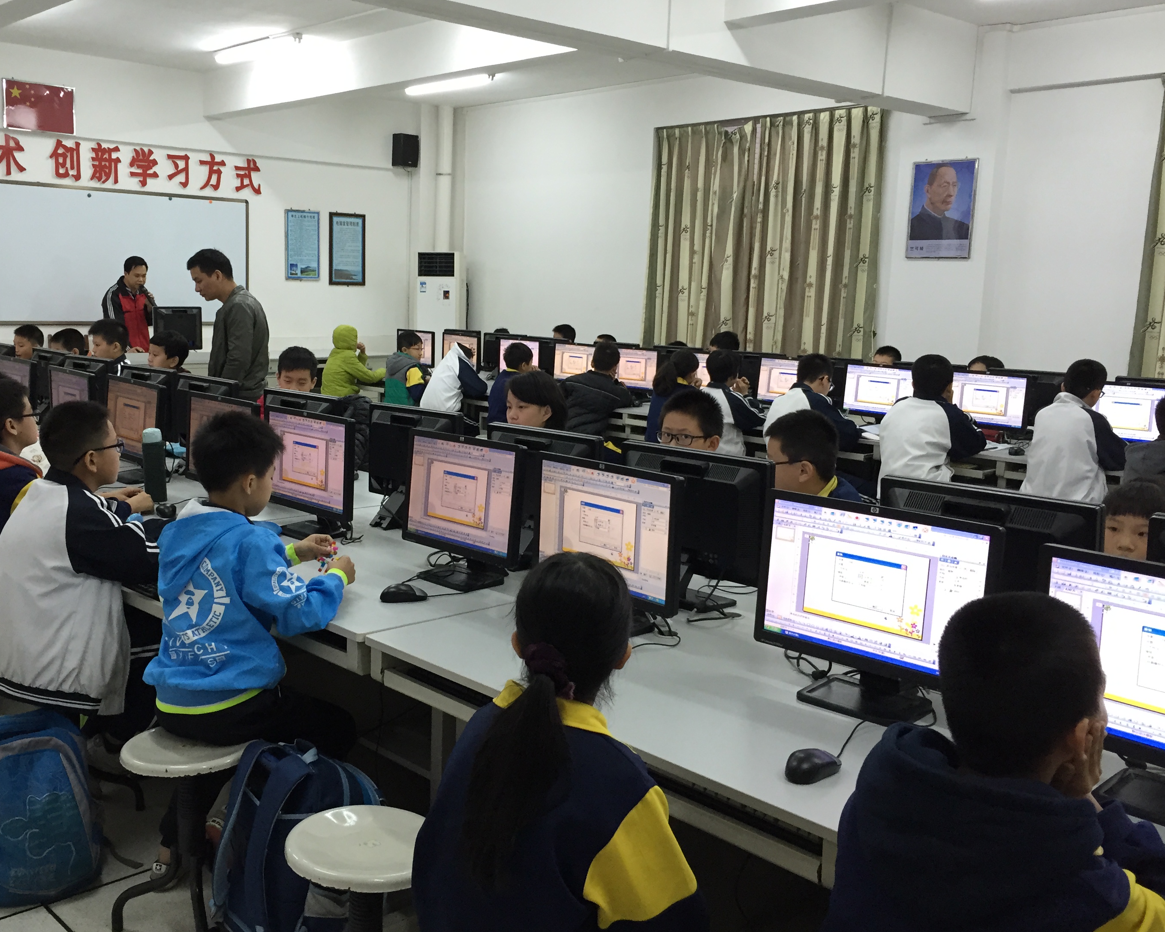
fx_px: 1172
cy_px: 454
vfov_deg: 43.4
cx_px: 488
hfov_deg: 52.6
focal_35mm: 34
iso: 64
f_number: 2.2
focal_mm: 4.15
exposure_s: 1/33
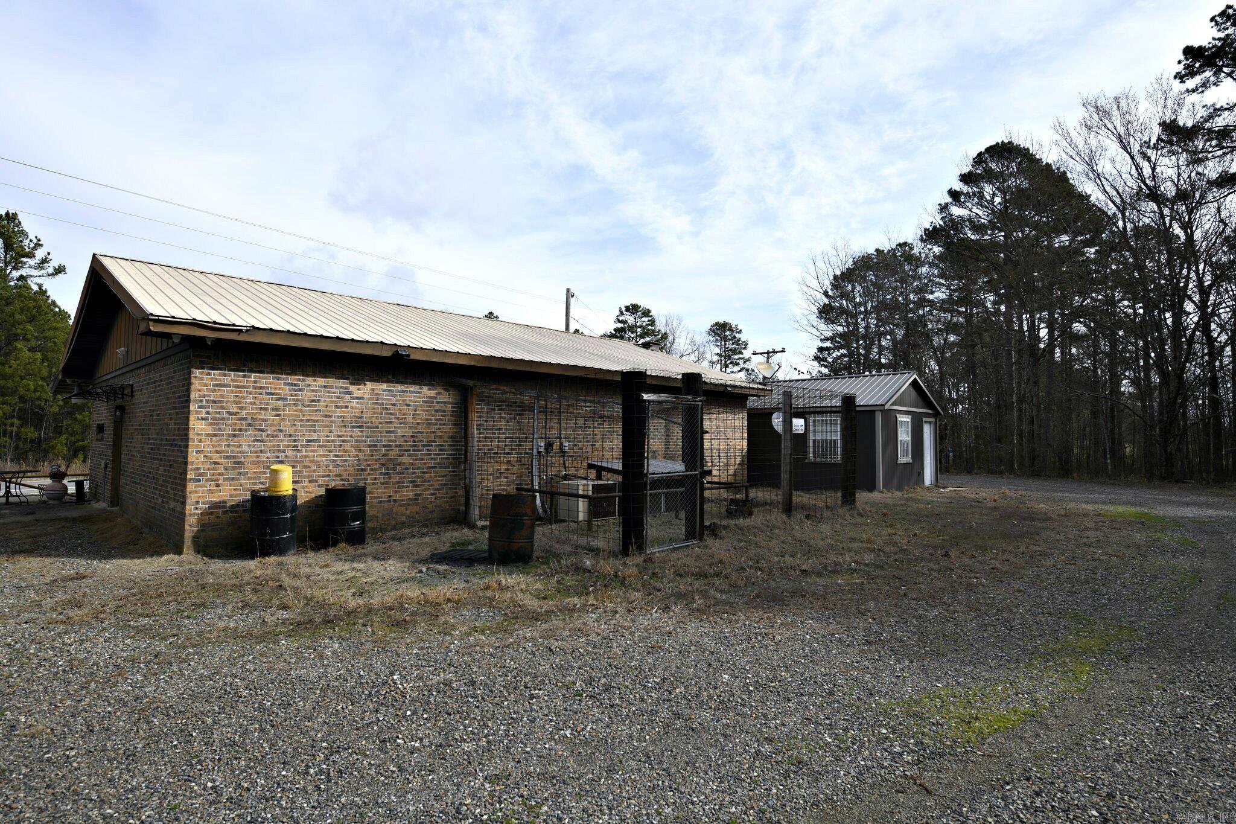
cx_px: 618
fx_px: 652
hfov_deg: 86.9
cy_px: 412
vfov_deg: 64.5
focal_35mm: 19
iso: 64
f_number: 7.1
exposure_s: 1/200
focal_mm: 19
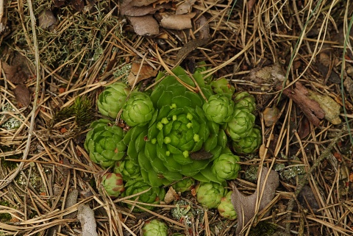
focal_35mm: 128
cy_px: 118
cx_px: 176
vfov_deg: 10.8
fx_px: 1251
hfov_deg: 16.1
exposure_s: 1/100
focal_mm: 85
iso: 100
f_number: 7.1
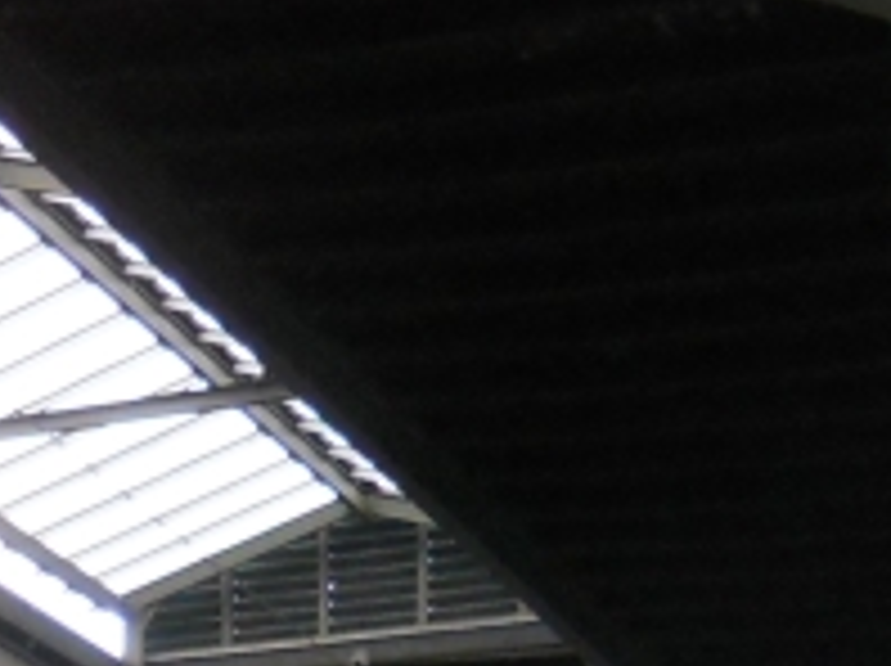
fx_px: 3728
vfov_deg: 9.2
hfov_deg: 12.7
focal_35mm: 145
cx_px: -576
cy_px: 1557
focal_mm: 5
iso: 320
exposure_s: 1/250
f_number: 2.7
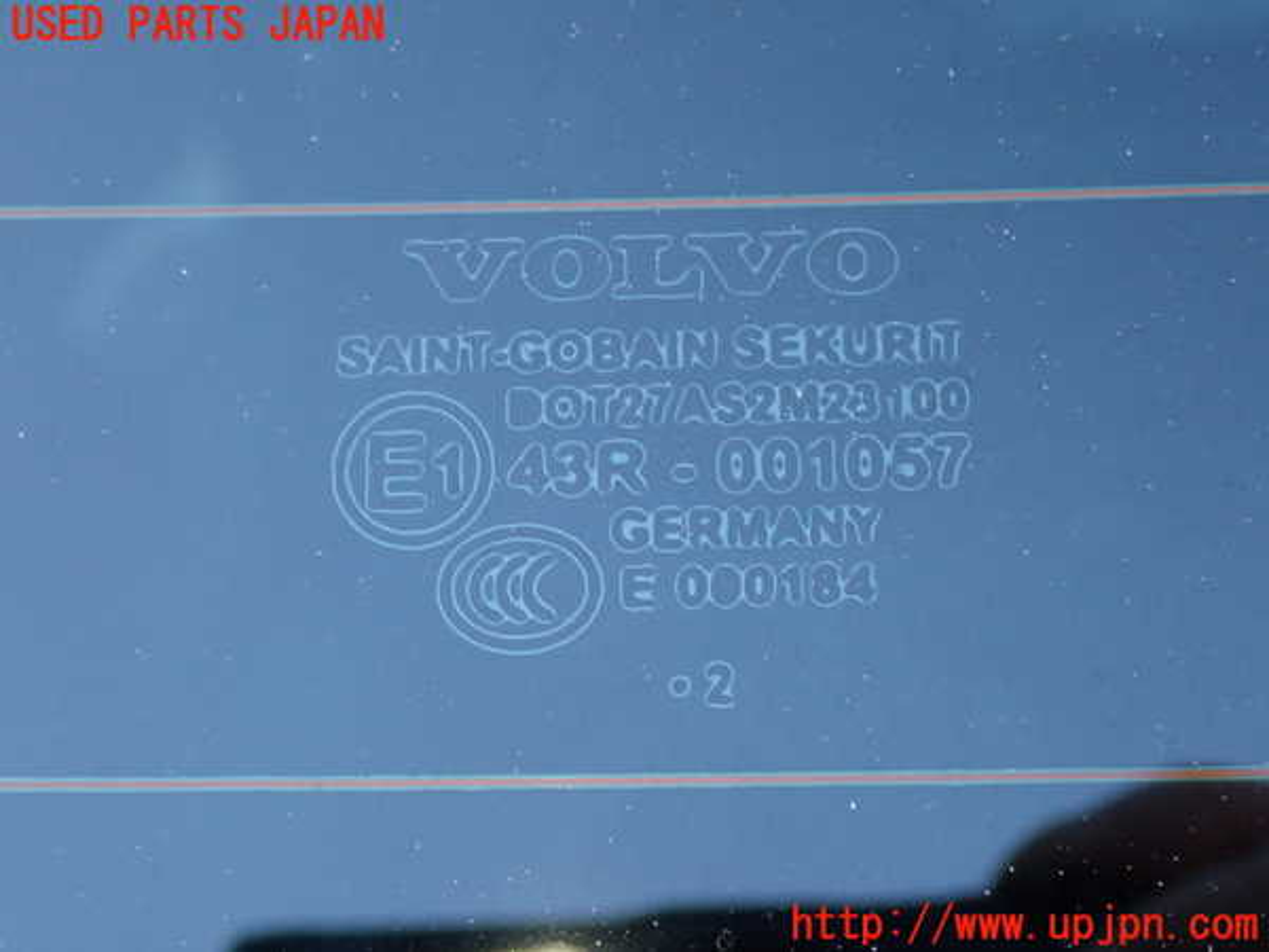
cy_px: 476
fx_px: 2603
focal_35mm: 71
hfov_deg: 27.4
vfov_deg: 20.7
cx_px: 634
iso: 500
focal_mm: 12.73
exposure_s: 1/60
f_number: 3.9
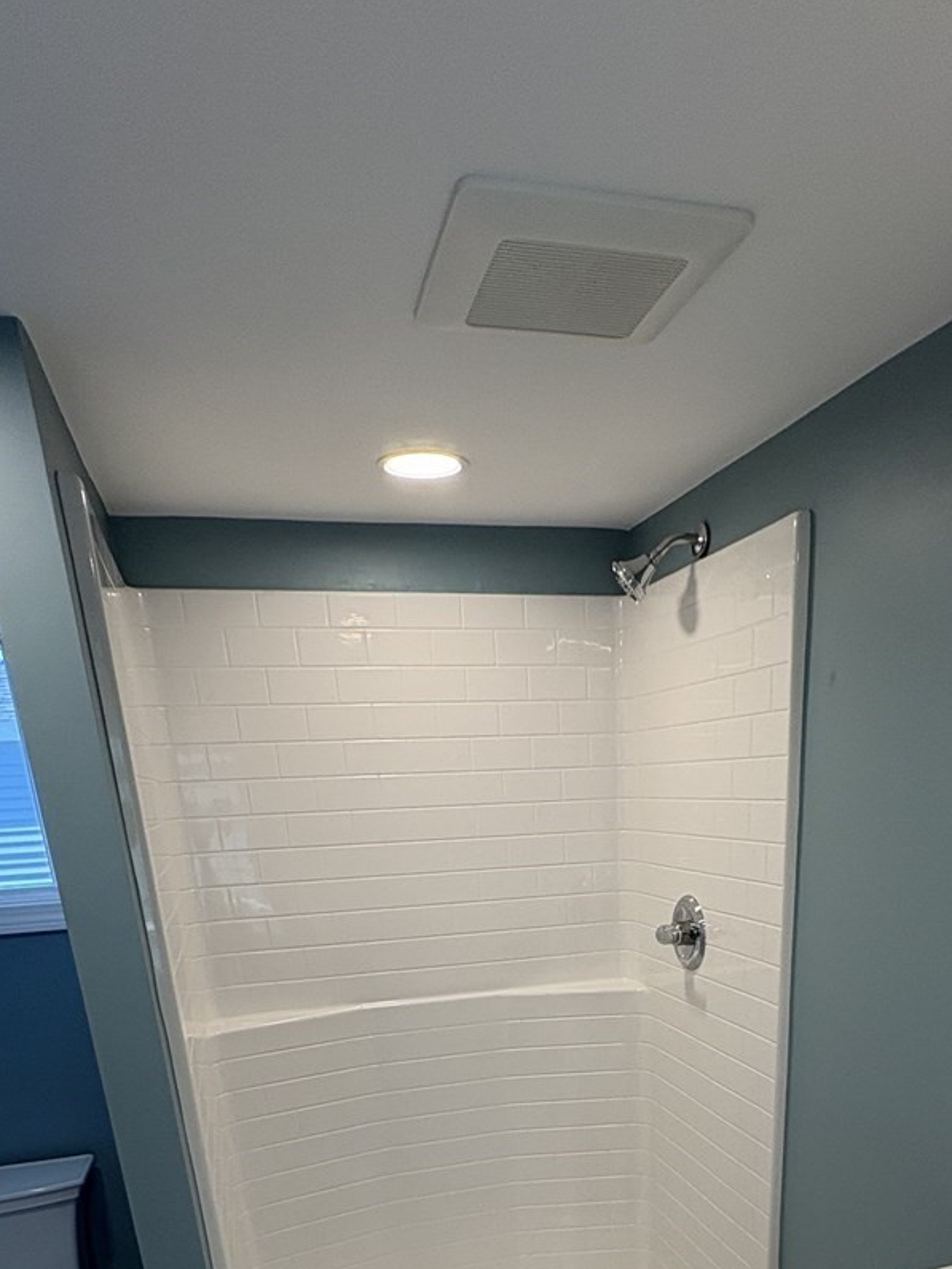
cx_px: 571
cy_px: 1153
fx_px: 990
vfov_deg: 56.1
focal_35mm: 27
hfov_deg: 51.0
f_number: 2.2
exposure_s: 1/120
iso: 80
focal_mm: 2.22
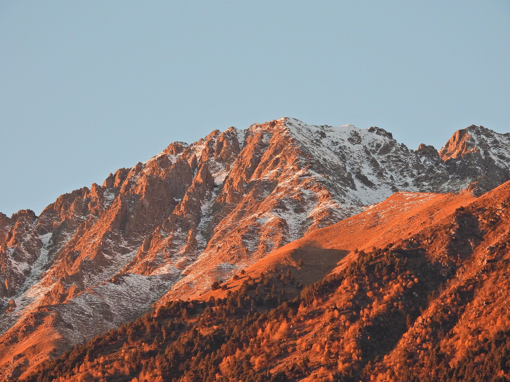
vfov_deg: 4.2
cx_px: 255
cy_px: 191
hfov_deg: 5.7
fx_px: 5157
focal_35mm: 350
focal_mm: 62.5
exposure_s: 1/250
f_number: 5
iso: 400
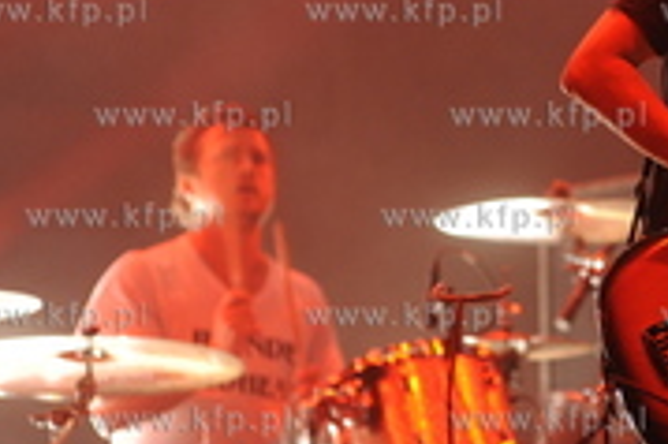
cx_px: 679
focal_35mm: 446
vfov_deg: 3.1
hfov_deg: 4.6
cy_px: 164
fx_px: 8268
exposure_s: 1/100
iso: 1600
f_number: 4
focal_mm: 200
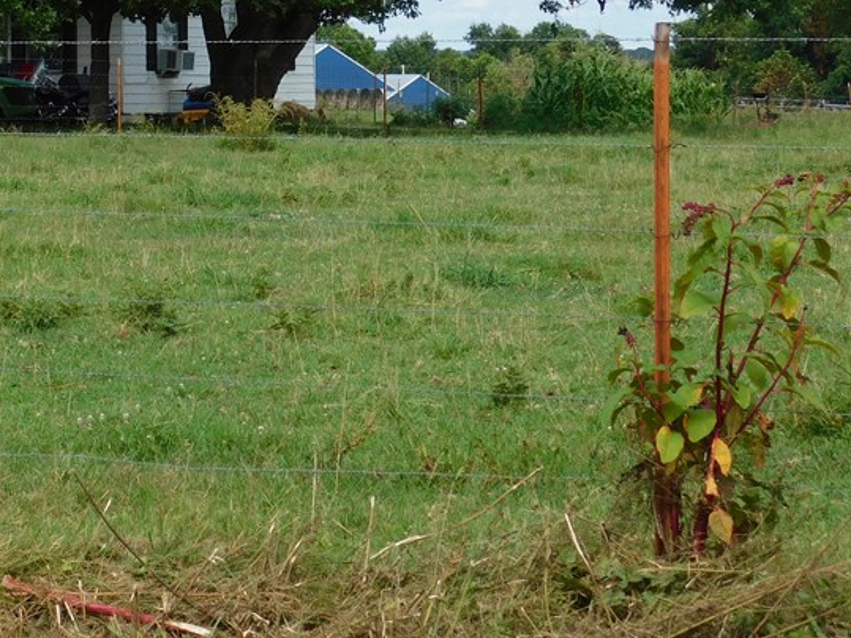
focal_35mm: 135
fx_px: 3318
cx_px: 134
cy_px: 38
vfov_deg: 10.9
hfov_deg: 14.5
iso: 125
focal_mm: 12.6
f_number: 4.3
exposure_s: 1/640
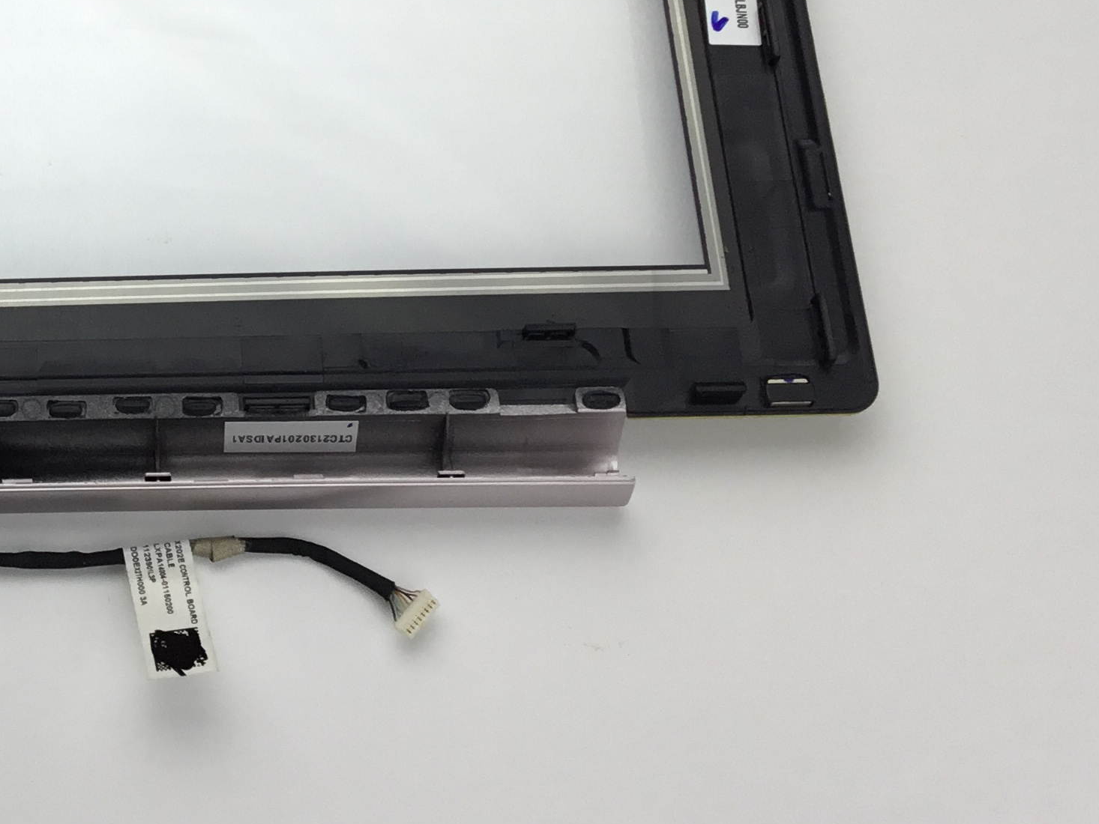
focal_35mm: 69
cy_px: -17
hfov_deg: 26.8
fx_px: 2191
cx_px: 23
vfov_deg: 20.6
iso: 25
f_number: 2.4
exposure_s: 1/107
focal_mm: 3.3
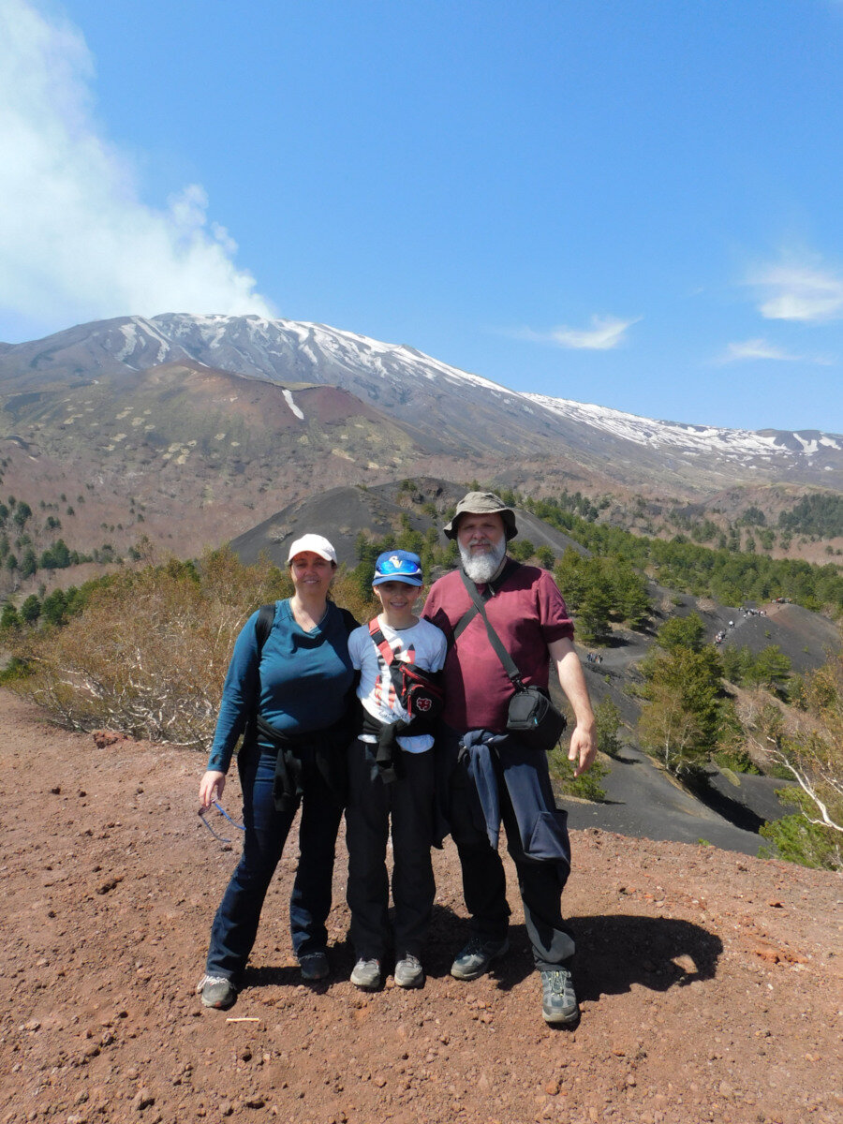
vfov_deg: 71.6
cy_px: 562
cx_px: 422
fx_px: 779
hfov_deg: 56.8
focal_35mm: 24
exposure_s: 1/1250
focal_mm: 4.1
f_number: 3
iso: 125
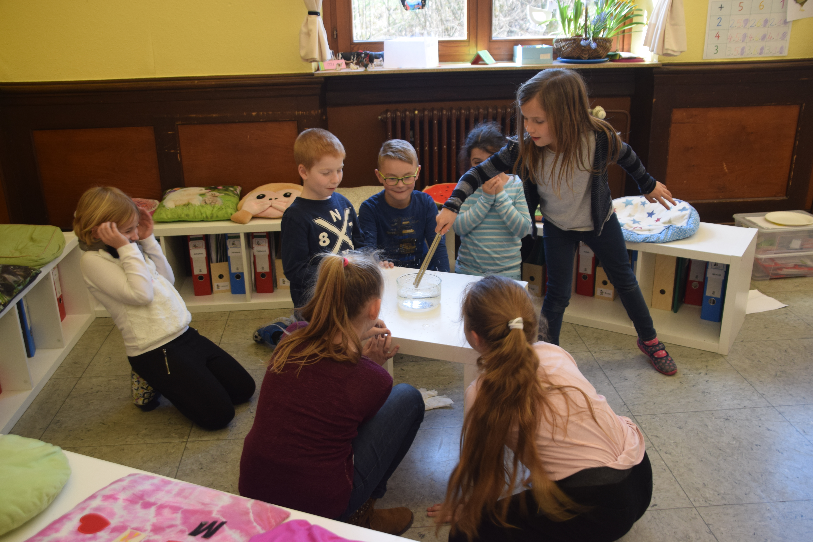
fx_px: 779
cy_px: 271
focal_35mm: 34
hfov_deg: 55.1
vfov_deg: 38.4
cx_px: 406
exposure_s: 1/60
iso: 400
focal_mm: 23
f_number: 4
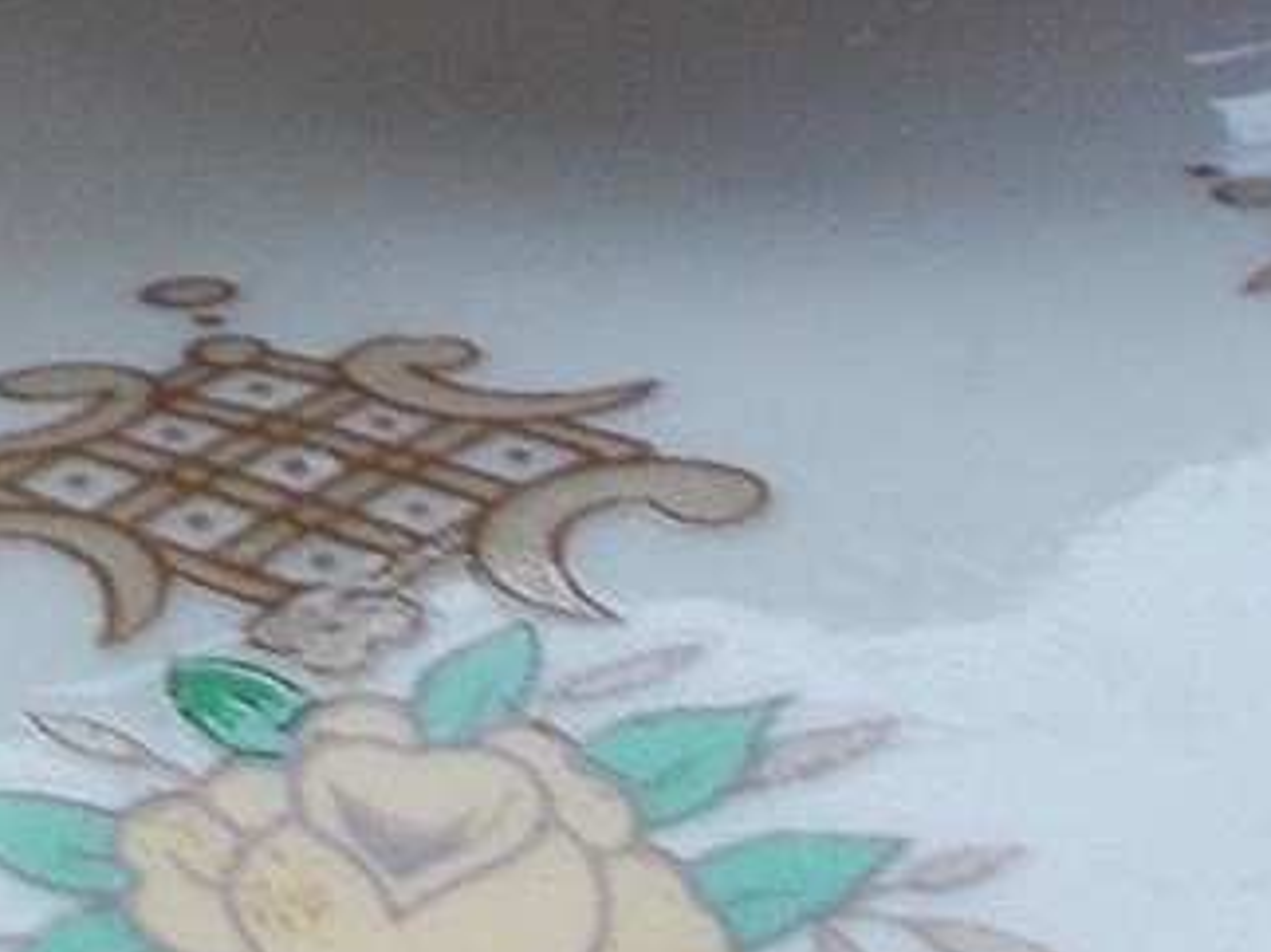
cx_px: 83
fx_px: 5909
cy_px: -901
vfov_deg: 8.7
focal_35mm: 161
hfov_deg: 12.2
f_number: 3.2
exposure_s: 1/25
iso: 125
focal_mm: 4.6
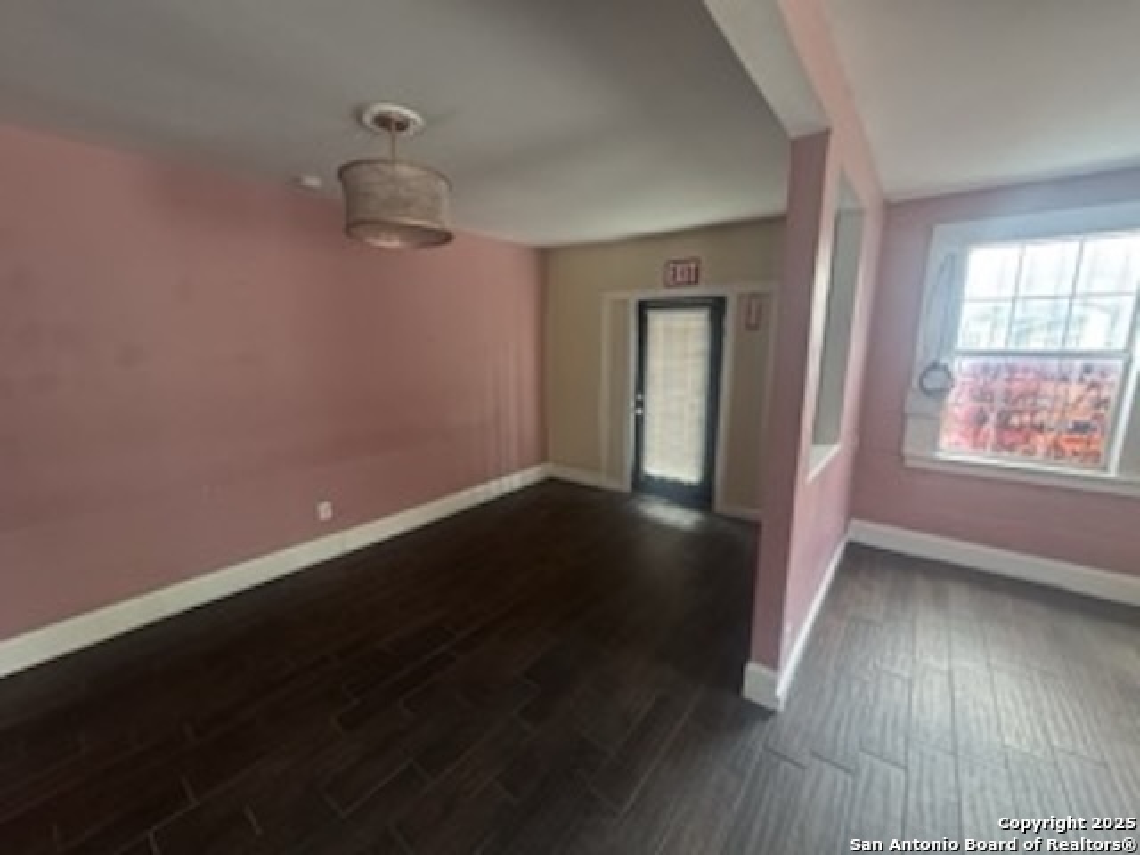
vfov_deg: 85.7
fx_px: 461
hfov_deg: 102.1
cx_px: 570
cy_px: 428
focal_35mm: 14
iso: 320
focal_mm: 2.22
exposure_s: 1/60
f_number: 2.2
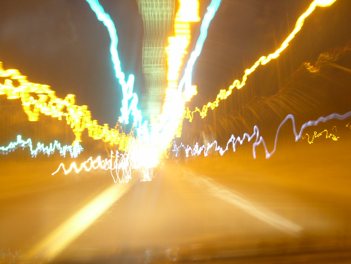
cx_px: 176
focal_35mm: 38
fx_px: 385
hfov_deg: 49.0
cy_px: 132
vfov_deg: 37.7
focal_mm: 8
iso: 100
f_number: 2.8
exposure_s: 8
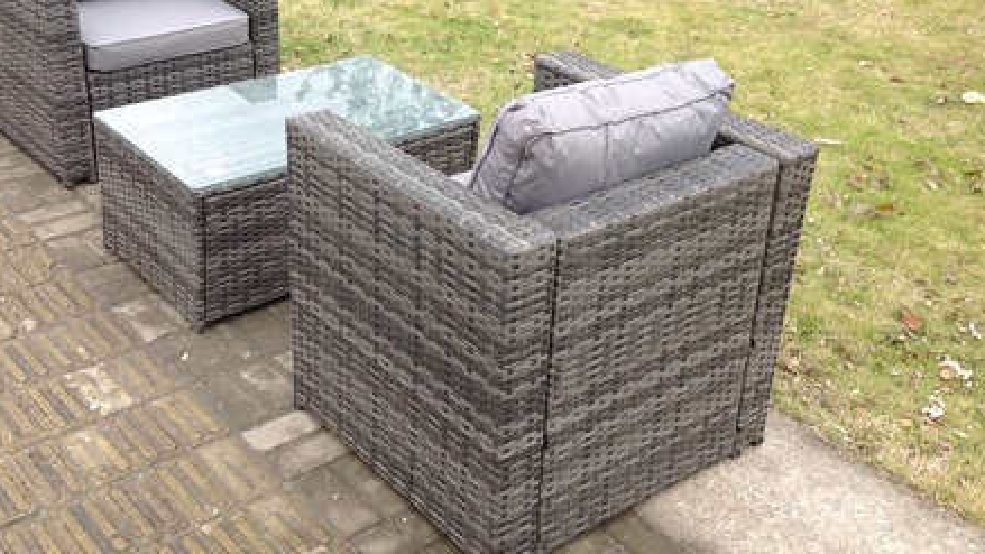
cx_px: 401
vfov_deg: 24.9
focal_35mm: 48
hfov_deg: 42.7
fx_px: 1254
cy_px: 228
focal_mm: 4.28
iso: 50
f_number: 2.4
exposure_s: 1/240
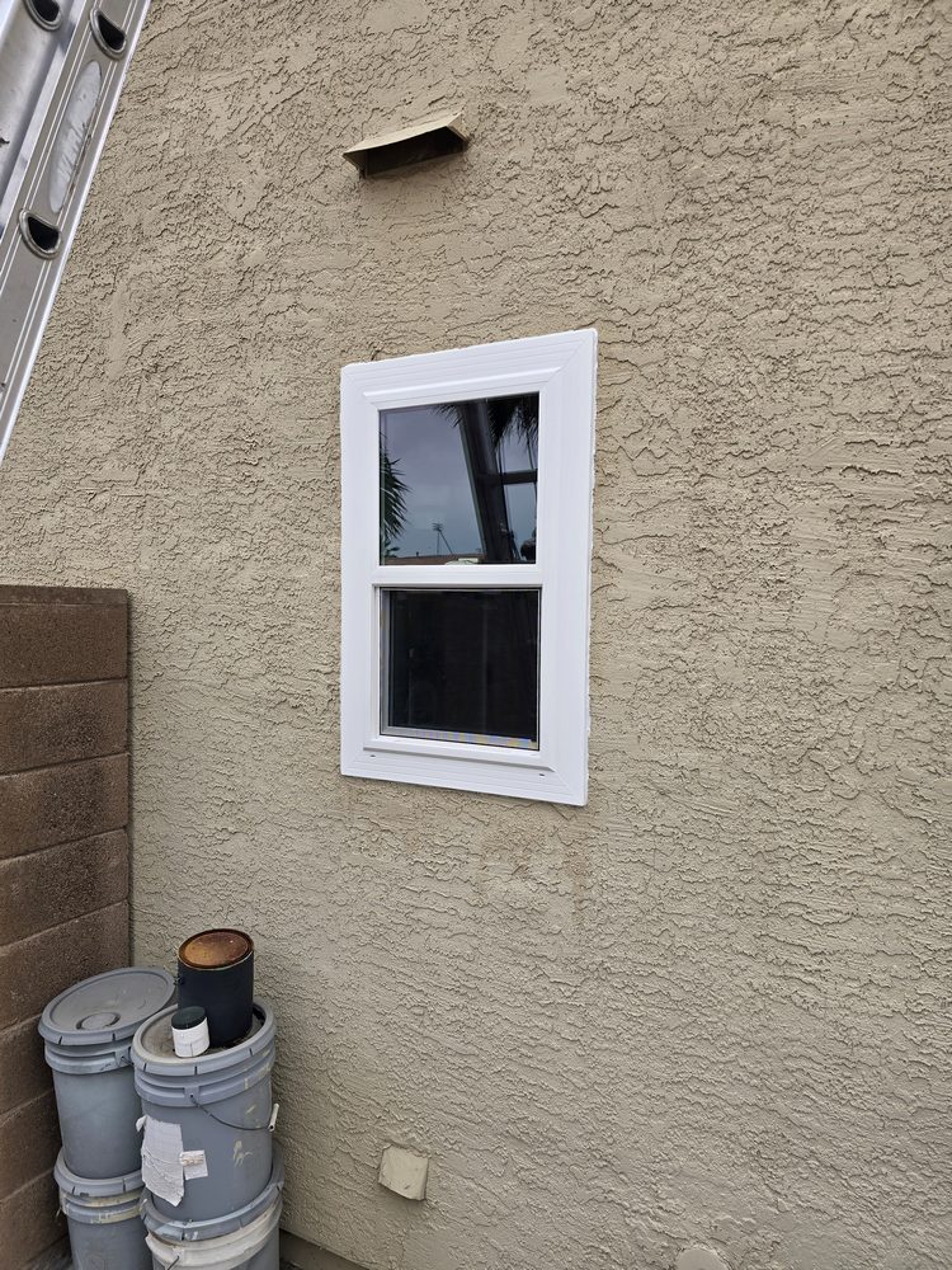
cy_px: 635
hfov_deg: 58.9
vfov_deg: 73.9
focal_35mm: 23
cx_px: 476
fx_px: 843
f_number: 1.7
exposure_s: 1/373
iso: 12
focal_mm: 6.3
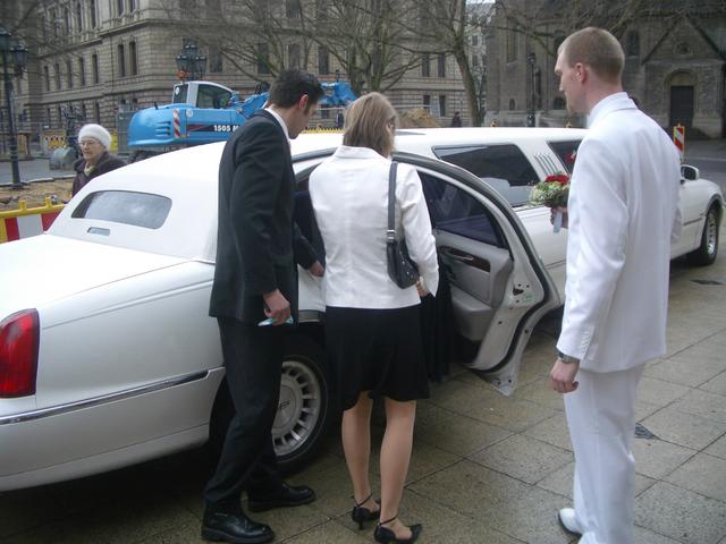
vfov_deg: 40.7
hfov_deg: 52.6
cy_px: 272
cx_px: 363
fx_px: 734
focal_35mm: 35
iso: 50
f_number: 2.6
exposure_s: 1/125
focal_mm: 5.8
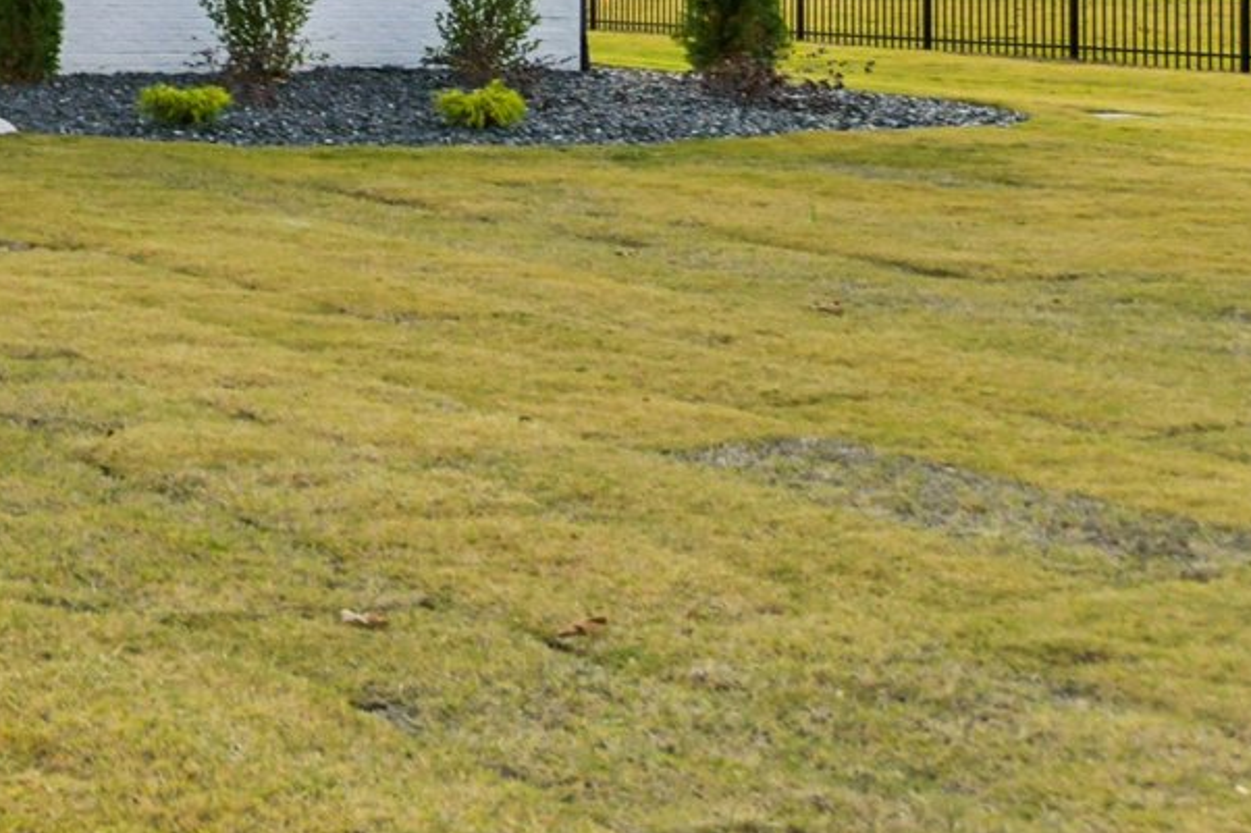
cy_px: -520
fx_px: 2362
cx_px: -854
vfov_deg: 17.4
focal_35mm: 68
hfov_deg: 21.8
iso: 400
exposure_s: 1/1600
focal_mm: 20
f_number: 8
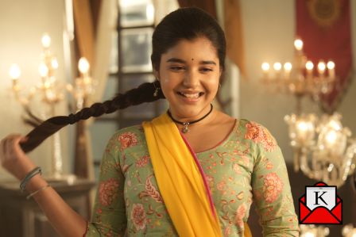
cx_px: 178
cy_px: 118
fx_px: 1039
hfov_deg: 19.5
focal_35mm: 105
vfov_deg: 13.1
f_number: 2.8
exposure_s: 1/100
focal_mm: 70
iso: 800
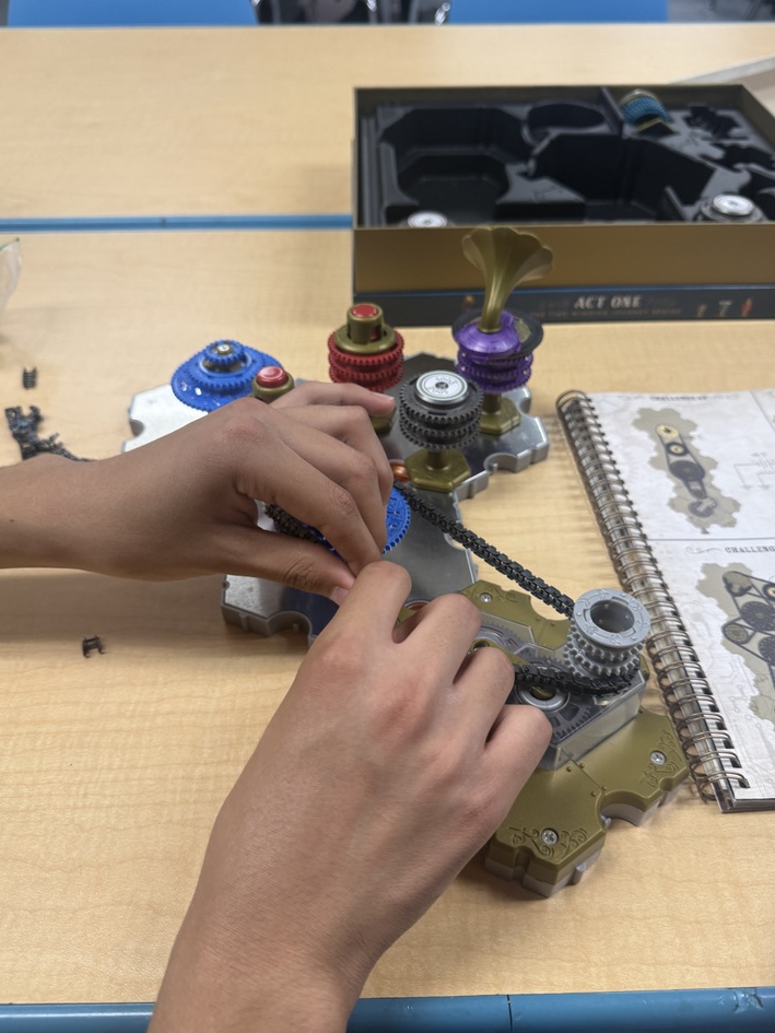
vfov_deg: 67.3
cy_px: 510
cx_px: 398
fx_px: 776
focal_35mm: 26
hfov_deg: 53.1
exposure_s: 1/104
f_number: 1.78
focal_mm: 6.76
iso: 160
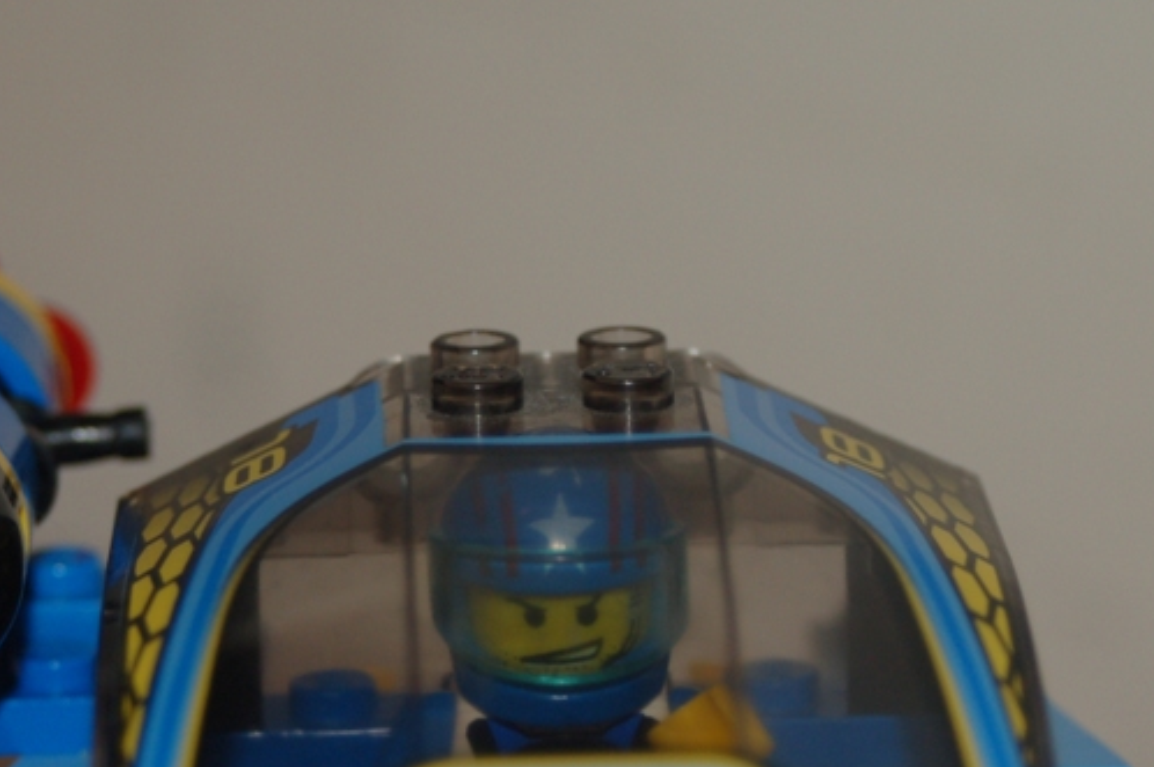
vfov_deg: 6.7
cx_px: 552
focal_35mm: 203
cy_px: 596
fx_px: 6501
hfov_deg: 10.1
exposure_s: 1/60
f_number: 5.6
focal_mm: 80
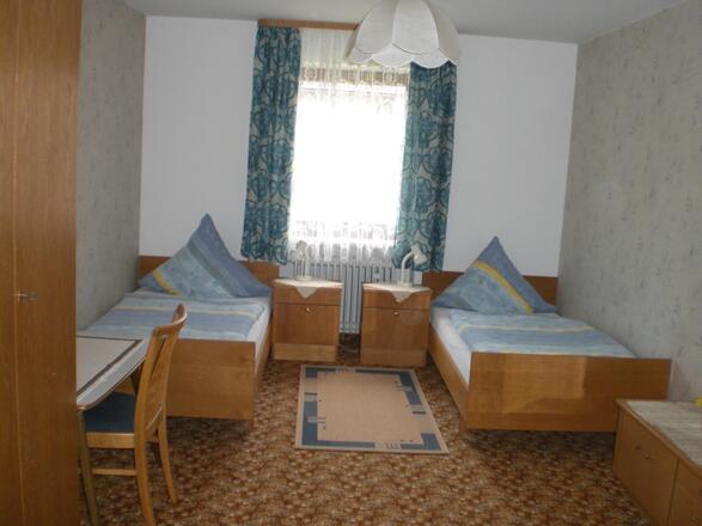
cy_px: 263
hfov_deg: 51.4
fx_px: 730
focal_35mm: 36
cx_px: 351
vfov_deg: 39.6
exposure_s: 1/60
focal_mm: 6.3
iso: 200
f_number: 3.1
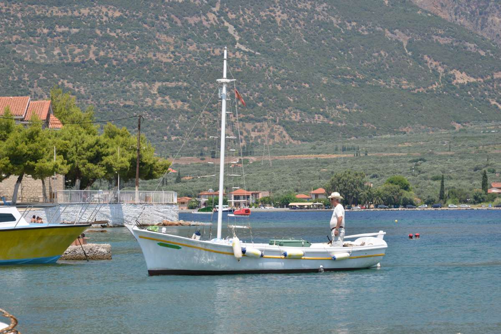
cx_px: 250
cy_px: 167
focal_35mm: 120
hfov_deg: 17.1
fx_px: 1671
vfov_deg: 11.4
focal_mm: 120
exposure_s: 1/400
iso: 1250
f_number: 13
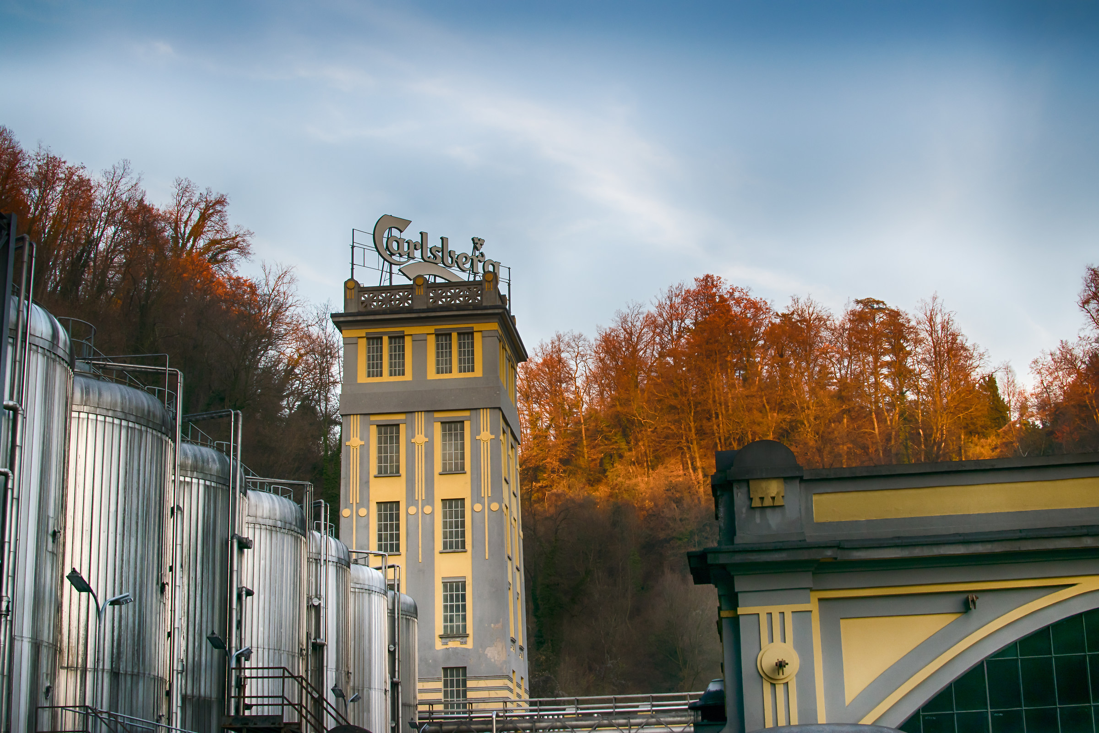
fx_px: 1603
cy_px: 366
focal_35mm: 52
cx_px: 550
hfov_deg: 37.9
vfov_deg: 25.8
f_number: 14
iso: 400
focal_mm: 35
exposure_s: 1/50
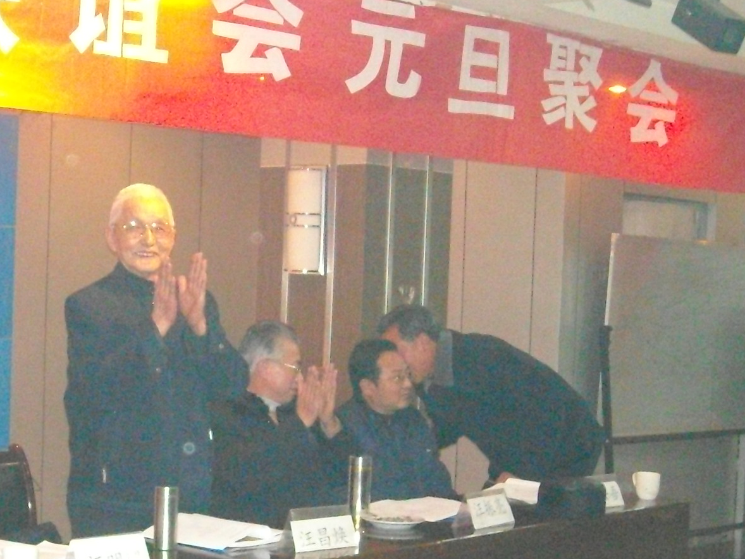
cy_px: 398
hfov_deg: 25.0
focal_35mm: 77
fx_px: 1658
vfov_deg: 19.1
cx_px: 166
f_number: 2.8
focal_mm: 5.7
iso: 1000
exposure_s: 1/60
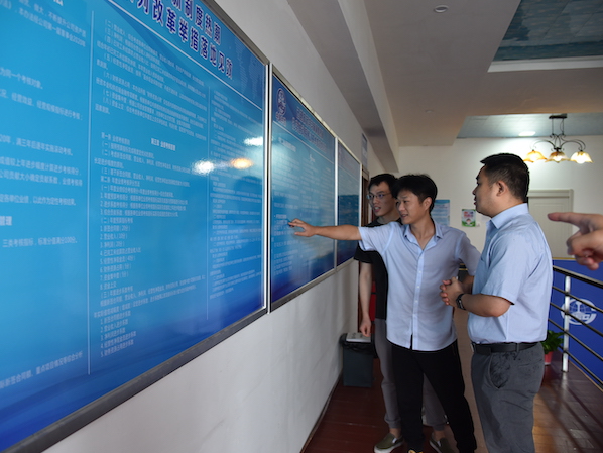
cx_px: 288
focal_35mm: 27
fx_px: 471
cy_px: 220
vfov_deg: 51.4
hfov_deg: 65.3
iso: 800
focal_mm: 24
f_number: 4
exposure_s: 1/60
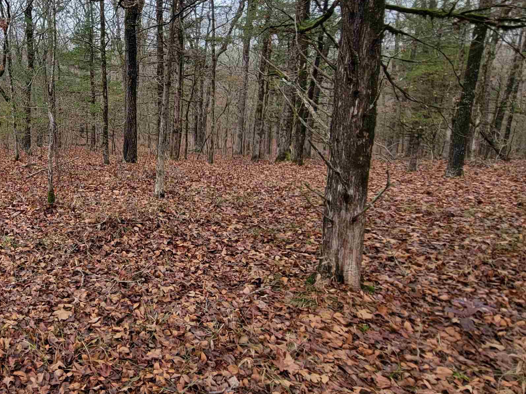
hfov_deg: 61.0
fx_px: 380
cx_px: 74
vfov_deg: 54.3
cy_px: 149
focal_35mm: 25
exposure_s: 1/315
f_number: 2.2
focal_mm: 2.2
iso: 50
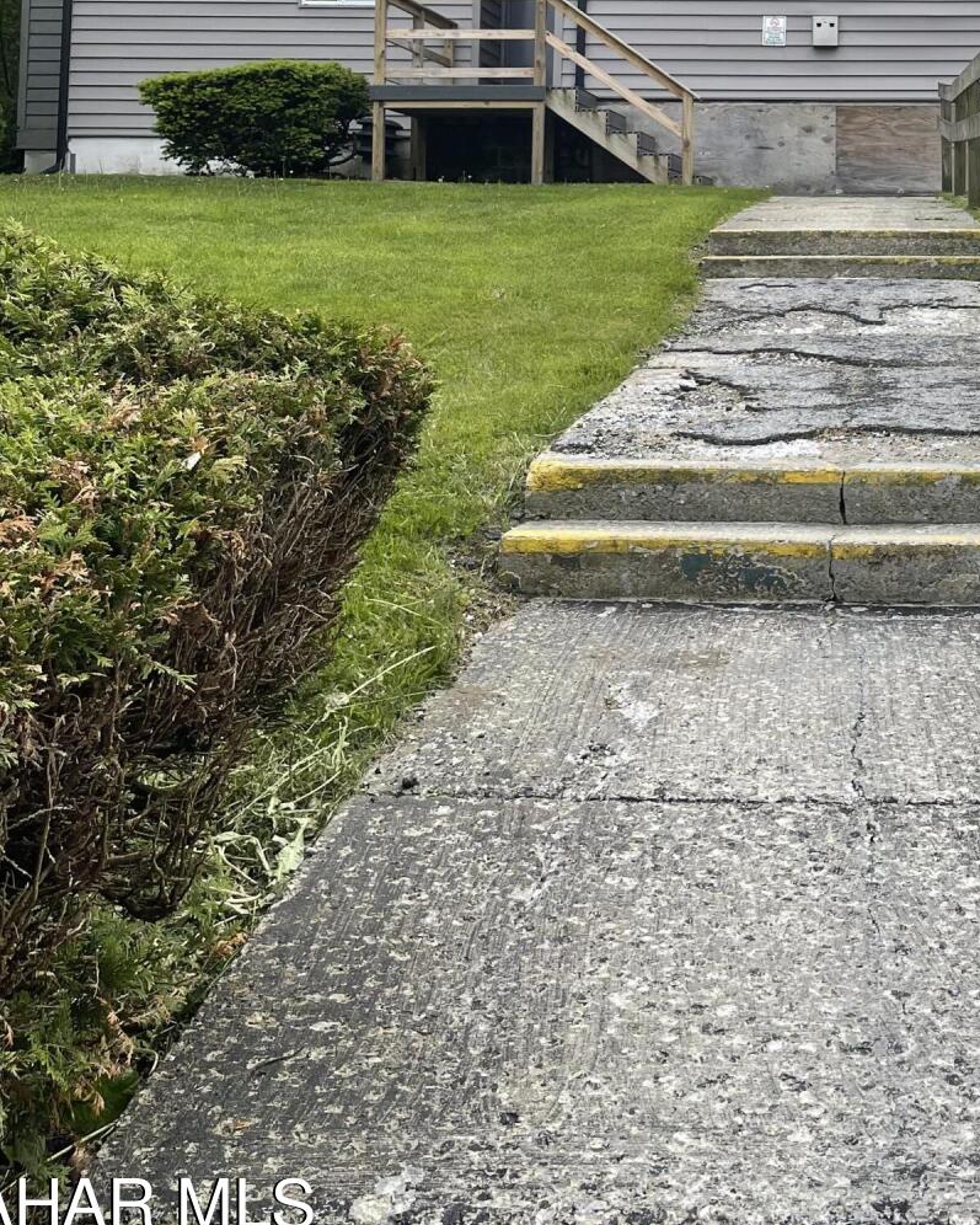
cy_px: 87
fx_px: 1776
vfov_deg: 35.4
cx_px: 883
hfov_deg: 29.6
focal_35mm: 49
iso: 32
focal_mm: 5.1
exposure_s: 1/1534
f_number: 1.6
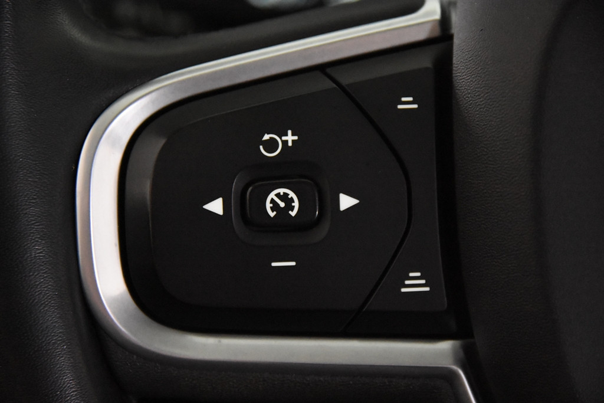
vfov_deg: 13.0
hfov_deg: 19.5
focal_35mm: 105
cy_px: 202
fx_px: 1762
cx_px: 302
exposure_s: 1/125
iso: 10000
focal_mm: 70
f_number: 4
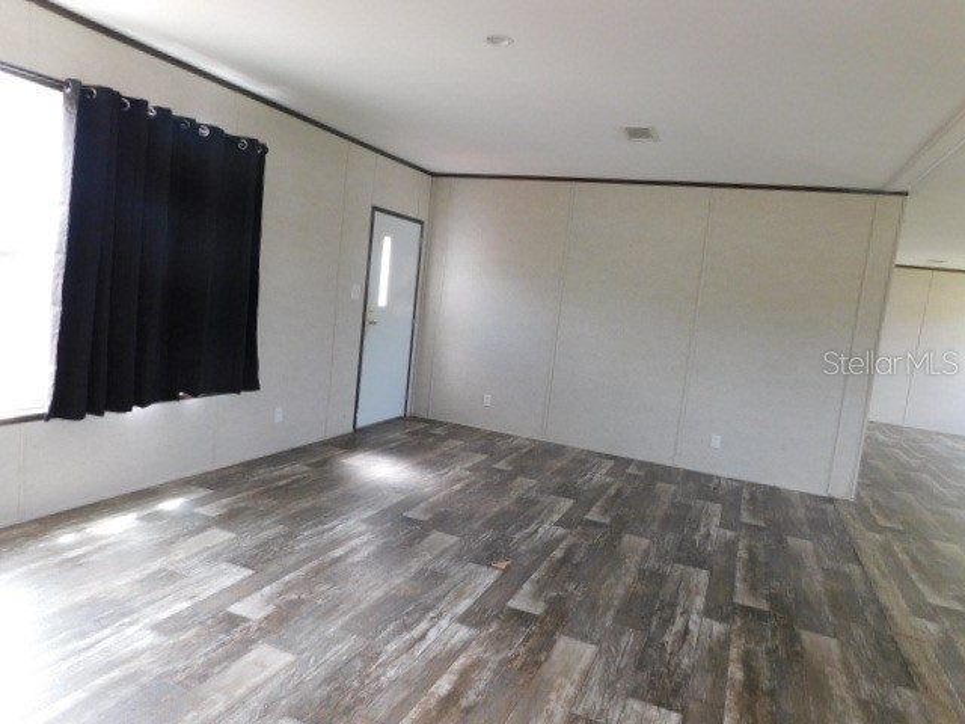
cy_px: 362
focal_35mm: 23
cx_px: 482
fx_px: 641
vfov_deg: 58.9
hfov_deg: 73.9
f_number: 3
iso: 220
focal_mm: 4
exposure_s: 1/30
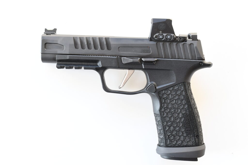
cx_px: 124
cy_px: 82
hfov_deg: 38.2
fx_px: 358
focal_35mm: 52
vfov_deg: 26.0
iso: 1250
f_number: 10
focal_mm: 35
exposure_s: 1/30
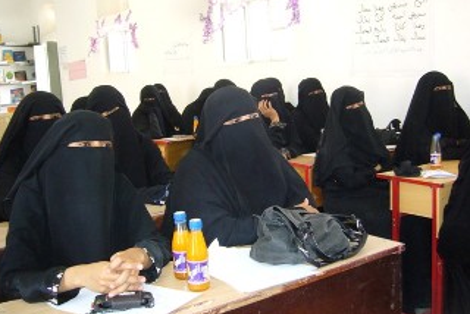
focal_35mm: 40
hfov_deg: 48.4
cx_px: 226
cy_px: 132
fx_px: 523
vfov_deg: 33.4
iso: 200
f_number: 2.8
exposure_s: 1/30
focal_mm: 5.8
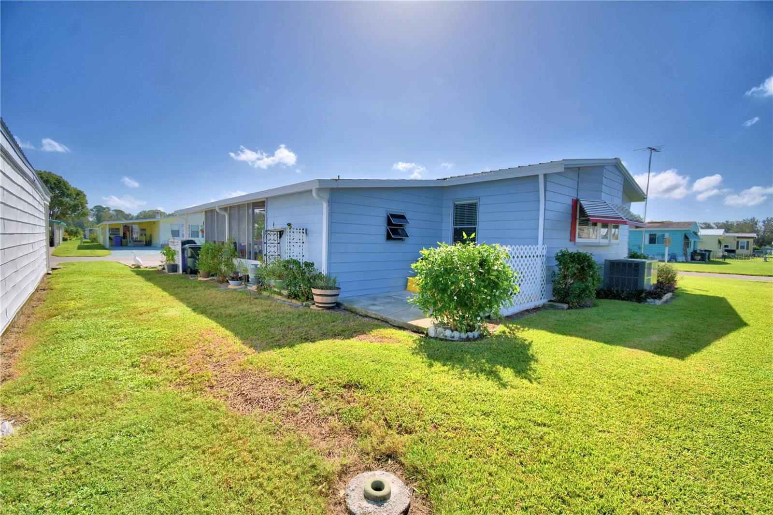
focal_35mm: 15
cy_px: 258
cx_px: 386
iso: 100
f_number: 4.5
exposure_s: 1/1600
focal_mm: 10
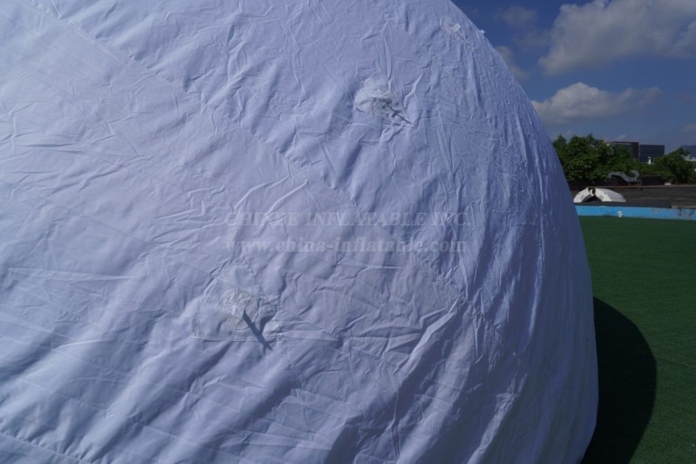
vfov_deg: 53.1
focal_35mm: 24
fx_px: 464
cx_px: 348
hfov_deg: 73.7
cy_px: 232
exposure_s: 1/2500
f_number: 5
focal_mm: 16
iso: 100
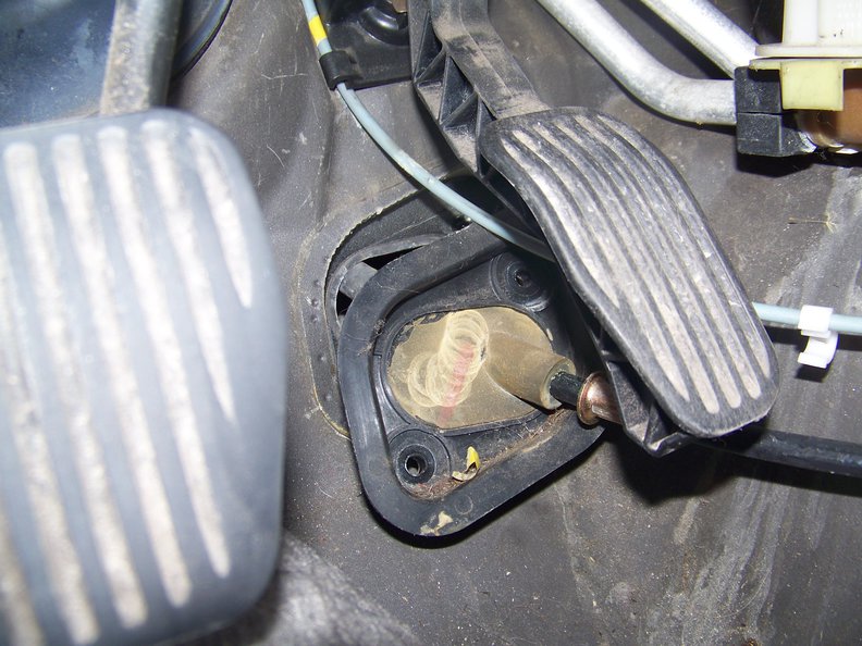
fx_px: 896
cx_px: 431
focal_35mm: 36
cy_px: 323
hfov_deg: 51.4
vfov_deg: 39.7
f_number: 2.8
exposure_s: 1/30
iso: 64
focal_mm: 5.85
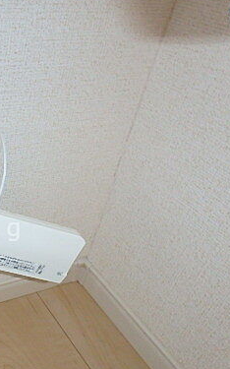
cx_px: -42
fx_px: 382
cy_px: 229
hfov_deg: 29.2
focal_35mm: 38
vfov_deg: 51.1
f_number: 3.5
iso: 400
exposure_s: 1/30
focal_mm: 3.7
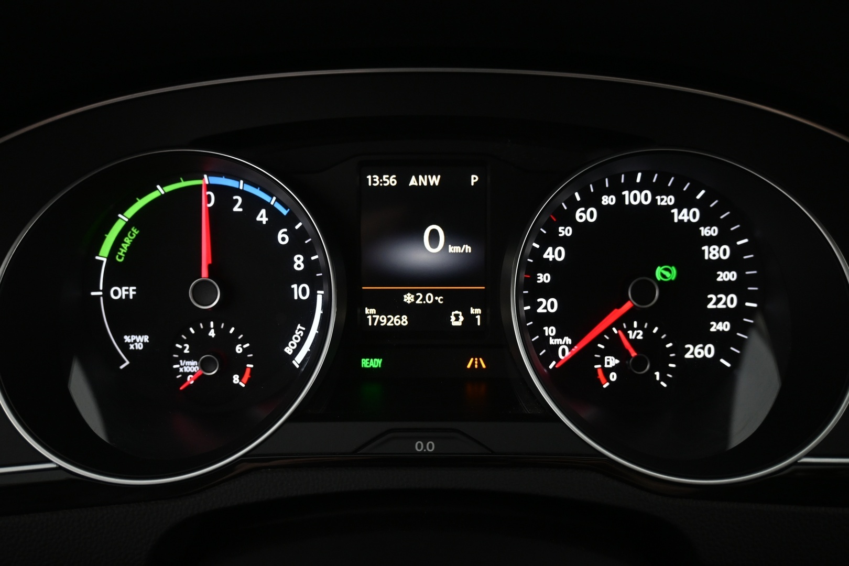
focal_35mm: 30
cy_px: 283
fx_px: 707
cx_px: 424
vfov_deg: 43.6
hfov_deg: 61.9
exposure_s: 1/30
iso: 1000
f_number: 3.8
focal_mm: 20
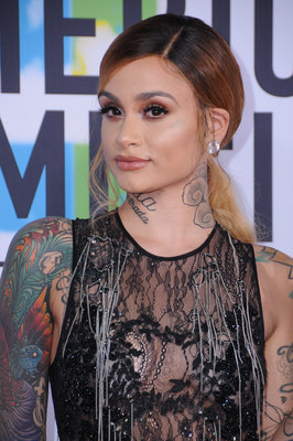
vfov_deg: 8.1
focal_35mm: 255
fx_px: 3118
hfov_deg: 5.4
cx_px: 146
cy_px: 220
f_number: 7.1
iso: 400
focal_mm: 170
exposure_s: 1/200
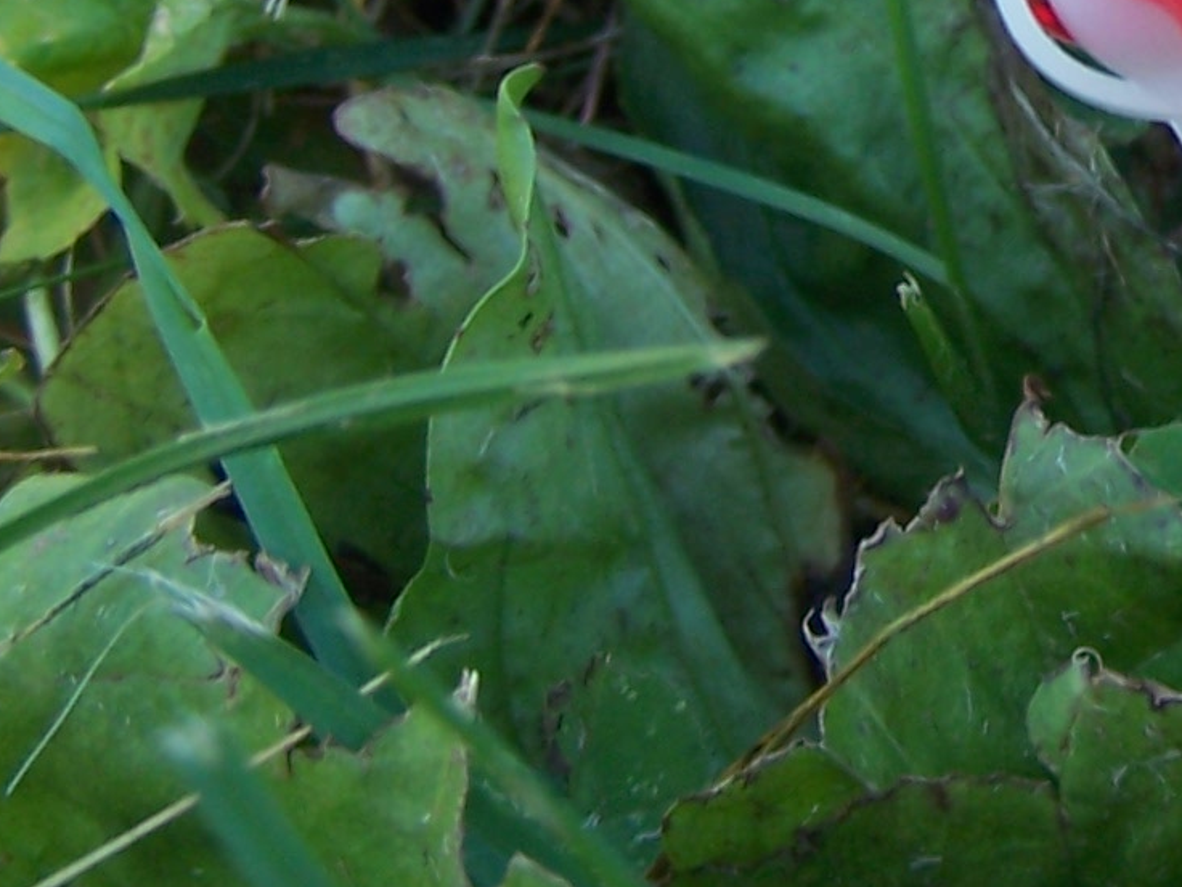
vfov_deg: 11.0
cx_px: 1453
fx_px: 4541
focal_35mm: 133
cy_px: -141
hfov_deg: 14.3
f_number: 2.8
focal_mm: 6.3
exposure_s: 1/125
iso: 80
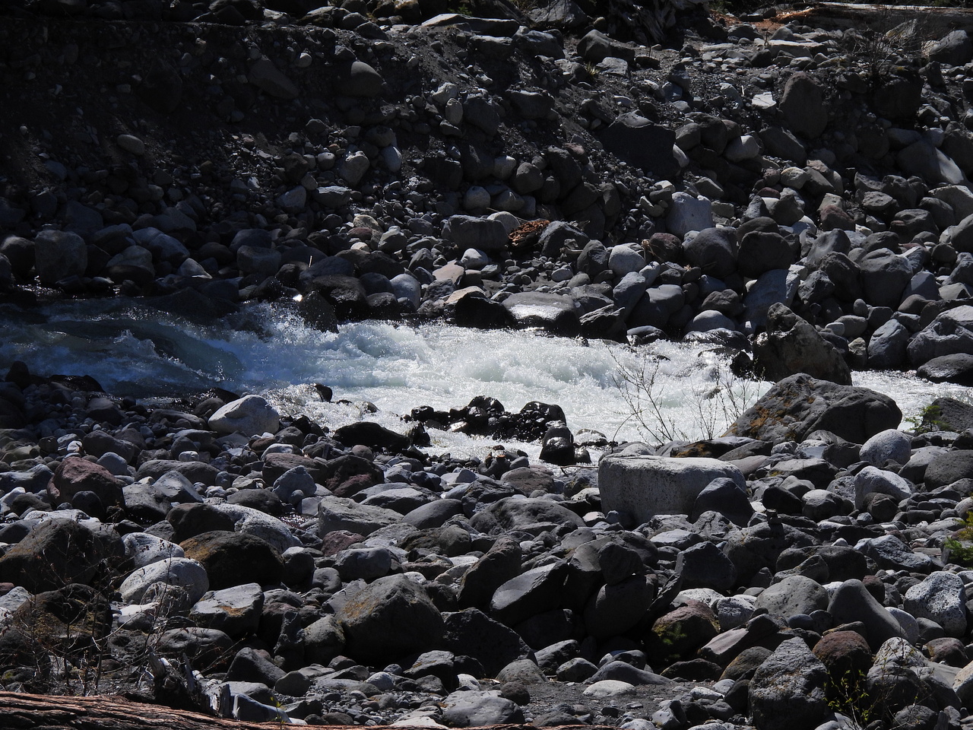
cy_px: 365
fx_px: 10681
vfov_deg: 3.9
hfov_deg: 5.2
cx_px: 486
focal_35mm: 380
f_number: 5
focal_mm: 67.8
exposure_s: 1/1600
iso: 100
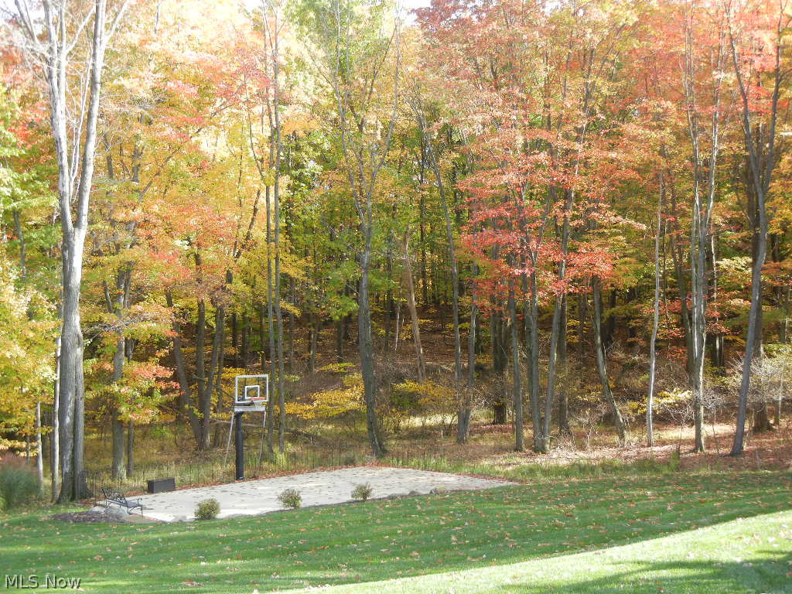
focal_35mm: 45
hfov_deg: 42.1
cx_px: 396
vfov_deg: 32.2
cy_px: 297
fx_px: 1030
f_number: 3.8
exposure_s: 1/156
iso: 230
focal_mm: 8.1
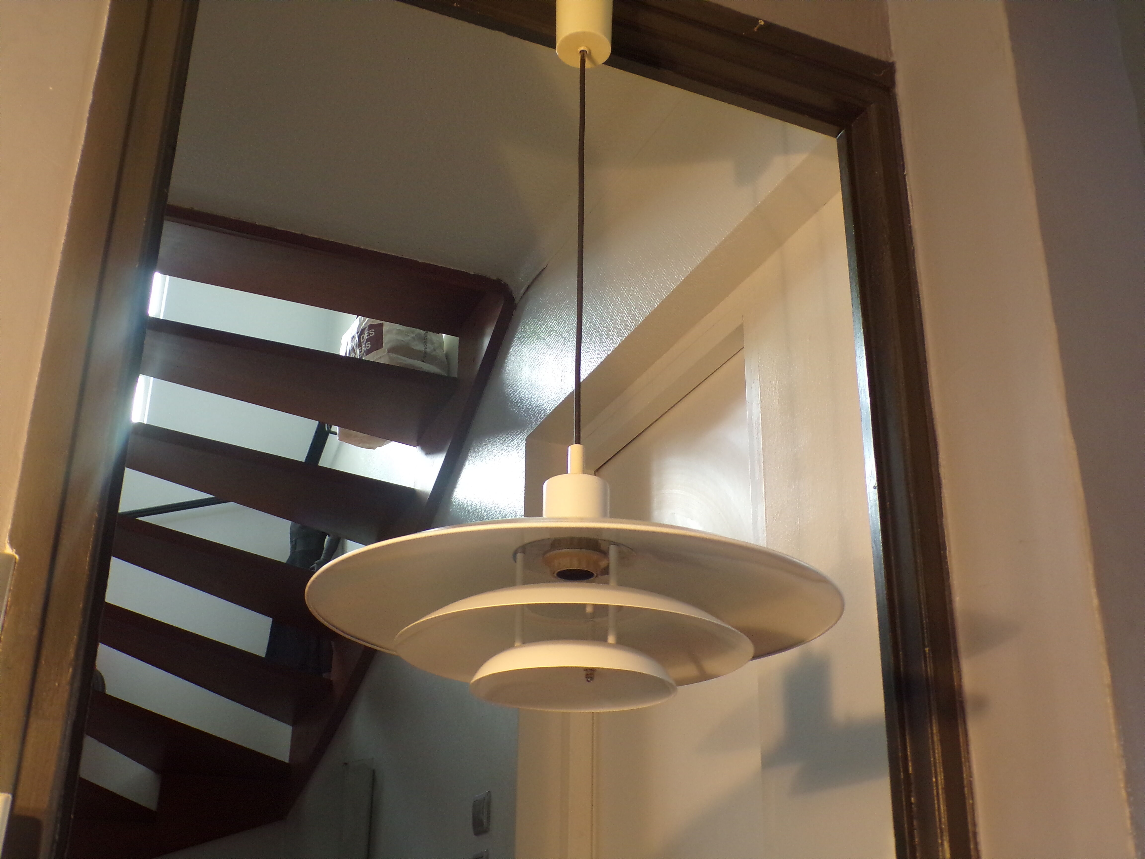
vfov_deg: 38.7
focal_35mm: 37
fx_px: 1224
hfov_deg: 50.1
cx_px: 572
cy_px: 430
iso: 223
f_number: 3.3
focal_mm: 6.6
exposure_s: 1/17
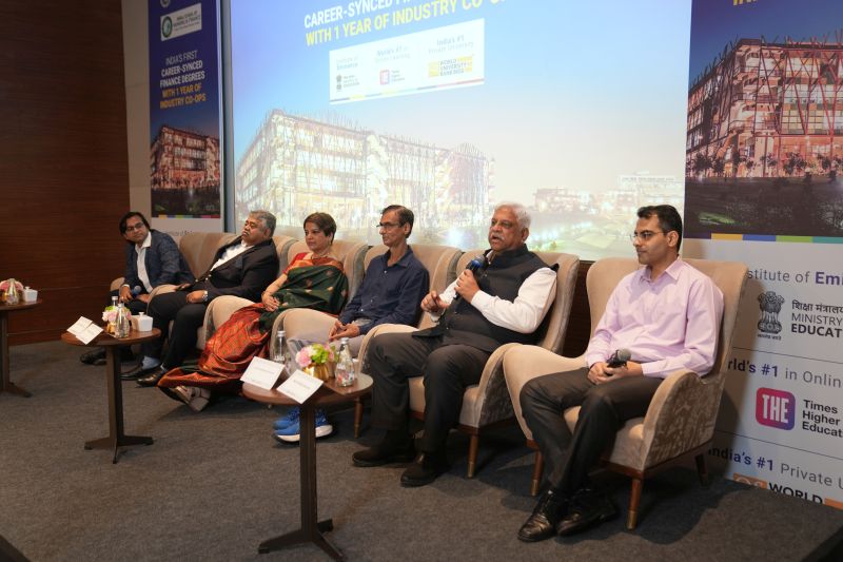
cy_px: 281
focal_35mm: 34
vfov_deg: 38.9
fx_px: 796
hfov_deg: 55.8
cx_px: 422
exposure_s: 1/60
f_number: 2.8
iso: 800
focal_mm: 34
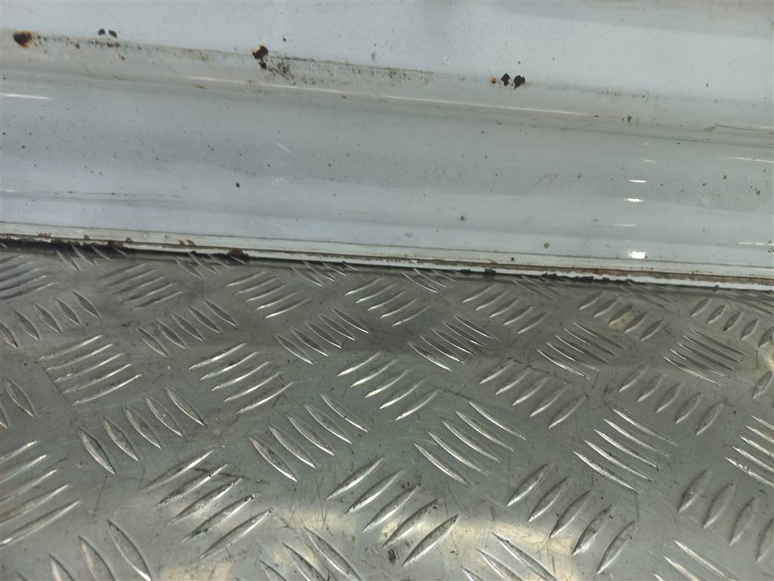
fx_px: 559
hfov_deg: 69.4
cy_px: 290
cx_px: 387
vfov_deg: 54.9
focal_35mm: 25
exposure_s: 1/50
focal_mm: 4.6
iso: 50
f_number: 1.8
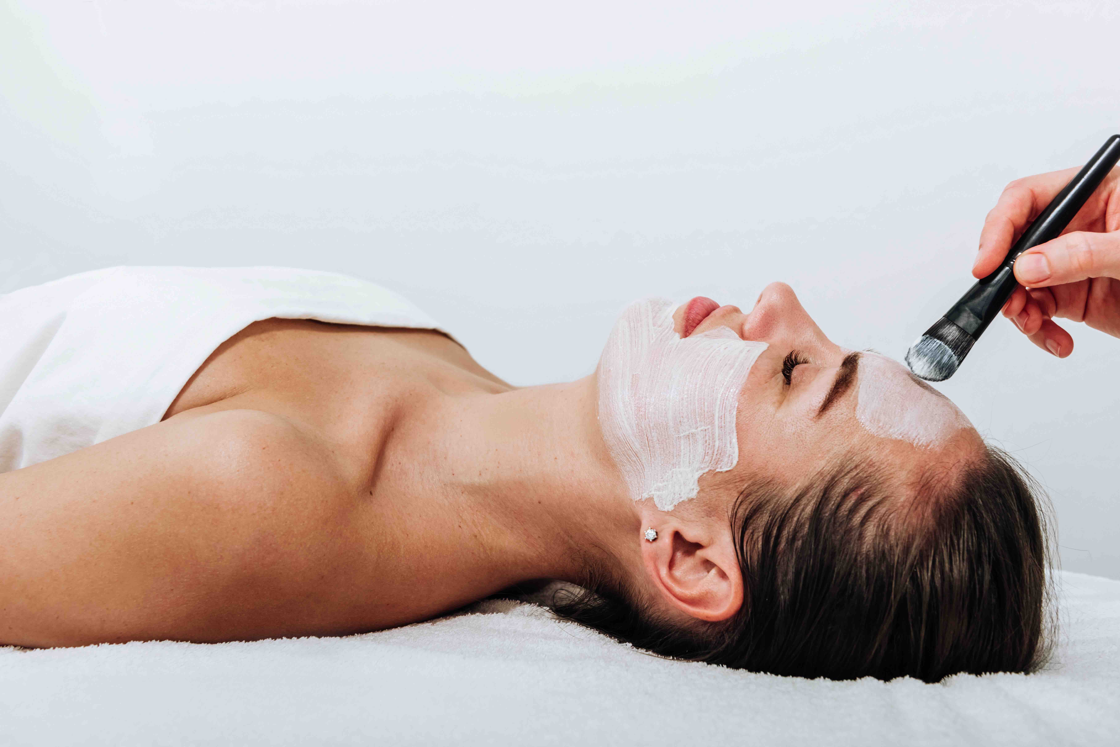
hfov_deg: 43.6
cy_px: 374
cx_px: 560
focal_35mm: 45
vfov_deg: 29.9
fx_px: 1400
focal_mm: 45
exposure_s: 1/250
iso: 400
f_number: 8
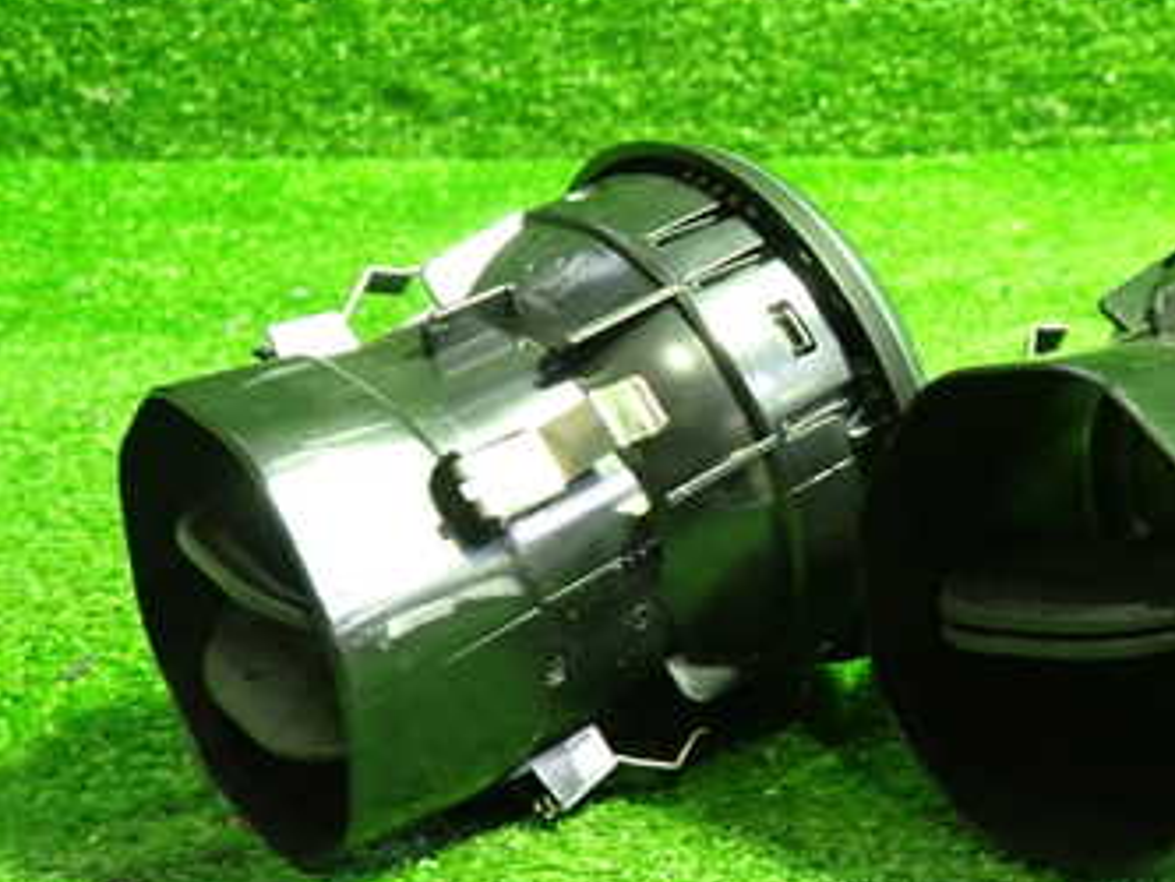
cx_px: 886
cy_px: 487
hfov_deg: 40.8
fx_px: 1528
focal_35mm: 45
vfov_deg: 32.2
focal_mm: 4.5
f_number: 2
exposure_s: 1/30
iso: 800
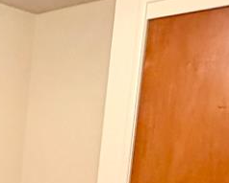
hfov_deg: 20.0
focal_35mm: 86
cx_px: -87
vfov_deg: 16.7
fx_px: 584
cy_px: 253
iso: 800
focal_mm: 2.22
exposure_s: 1/40
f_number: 2.2
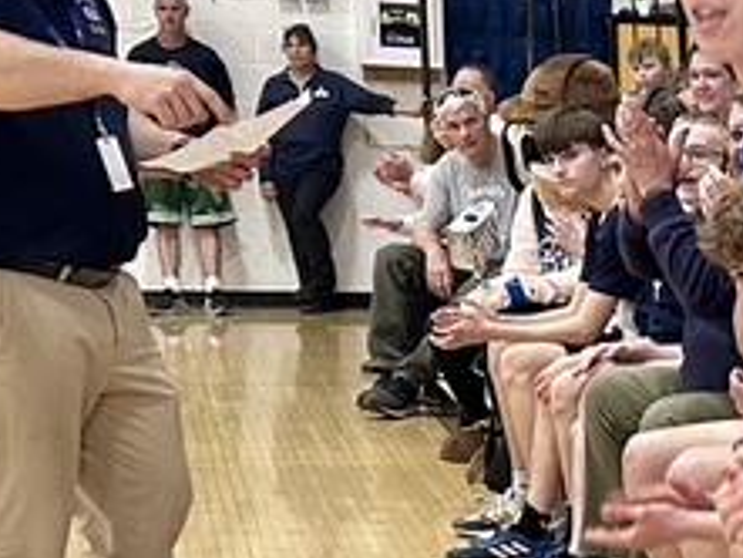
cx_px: 1183
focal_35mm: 111
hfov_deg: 15.9
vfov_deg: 13.0
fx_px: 2384
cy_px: 682
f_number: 1.78
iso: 250
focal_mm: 6.86
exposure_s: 1/60
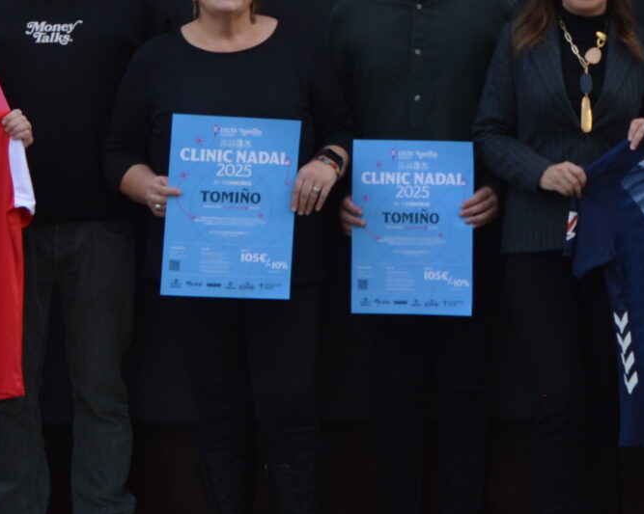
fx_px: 2058
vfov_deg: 14.0
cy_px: -28
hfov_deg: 17.2
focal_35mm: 108
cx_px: 716
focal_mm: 20
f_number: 5.6
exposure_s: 1/125
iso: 125
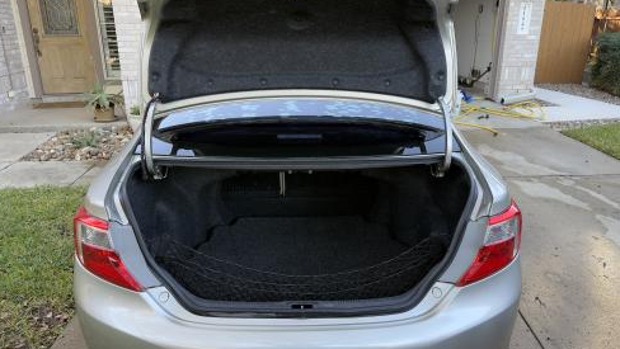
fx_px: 444
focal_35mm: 27
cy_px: 170
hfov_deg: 69.8
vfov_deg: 42.9
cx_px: 313
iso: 80
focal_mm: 6.76
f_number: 1.78
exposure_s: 1/121
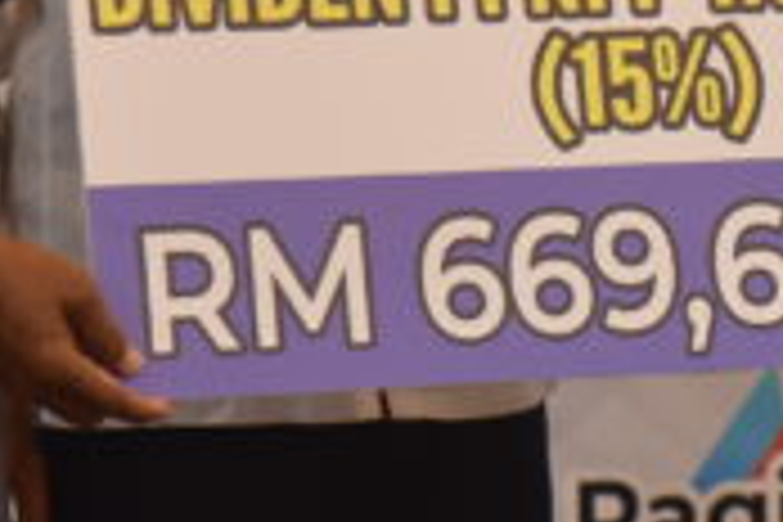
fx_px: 8852
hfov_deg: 5.1
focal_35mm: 407
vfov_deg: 3.4
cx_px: 788
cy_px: -81
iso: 2000
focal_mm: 92
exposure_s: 1/60
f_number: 4
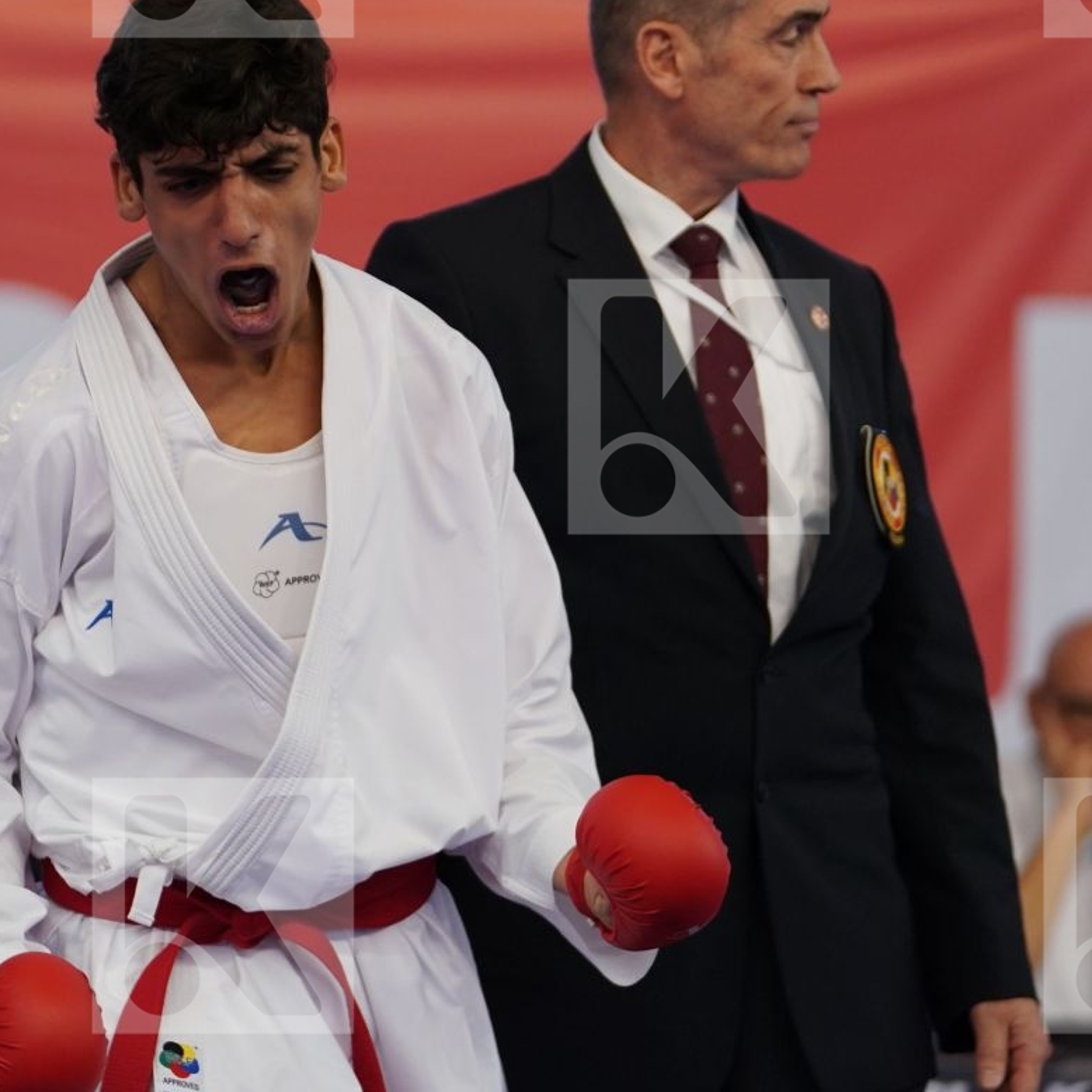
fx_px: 12135
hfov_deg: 5.1
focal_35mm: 340
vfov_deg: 5.2
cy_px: 407
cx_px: 223
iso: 1250
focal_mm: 173
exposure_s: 1/1000
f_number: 2.8
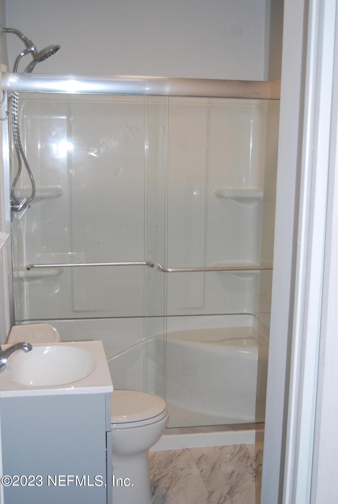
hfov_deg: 30.0
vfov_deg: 43.5
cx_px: 169
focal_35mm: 45
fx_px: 631
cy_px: 252
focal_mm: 30
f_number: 4.2
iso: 200
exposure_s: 1/60
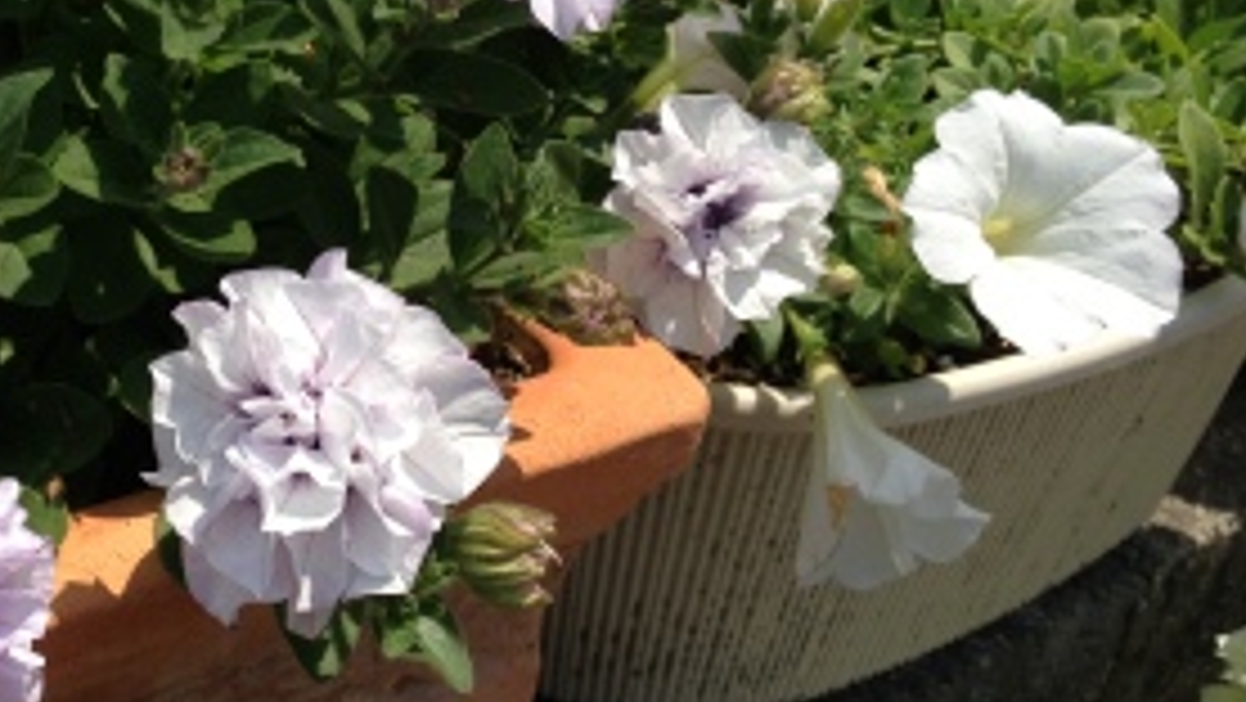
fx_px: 2148
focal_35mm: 65
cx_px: 270
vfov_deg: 18.4
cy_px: 164
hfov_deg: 31.6
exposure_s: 1/1642
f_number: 2.4
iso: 50
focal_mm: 4.13
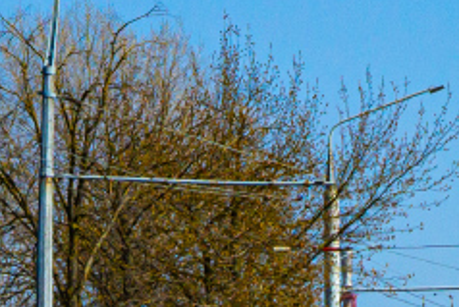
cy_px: 322
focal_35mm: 344
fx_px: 4388
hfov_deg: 5.8
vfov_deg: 4.0
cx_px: -474
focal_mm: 42
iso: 200
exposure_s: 1/1250
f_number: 7.1
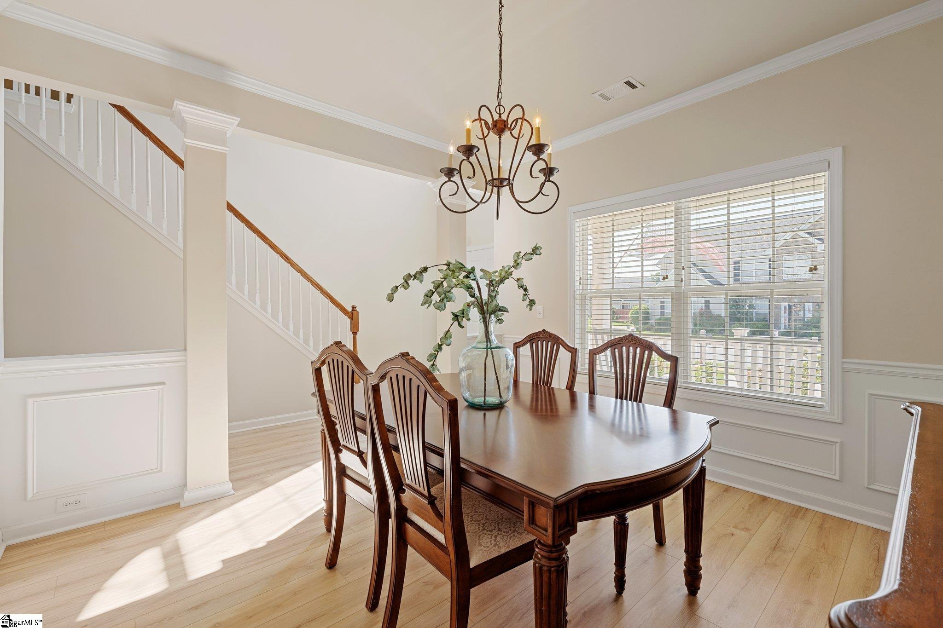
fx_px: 419
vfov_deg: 73.7
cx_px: 472
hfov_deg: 96.7
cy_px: 314
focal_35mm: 16
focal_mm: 16
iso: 250
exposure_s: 1/25
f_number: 9
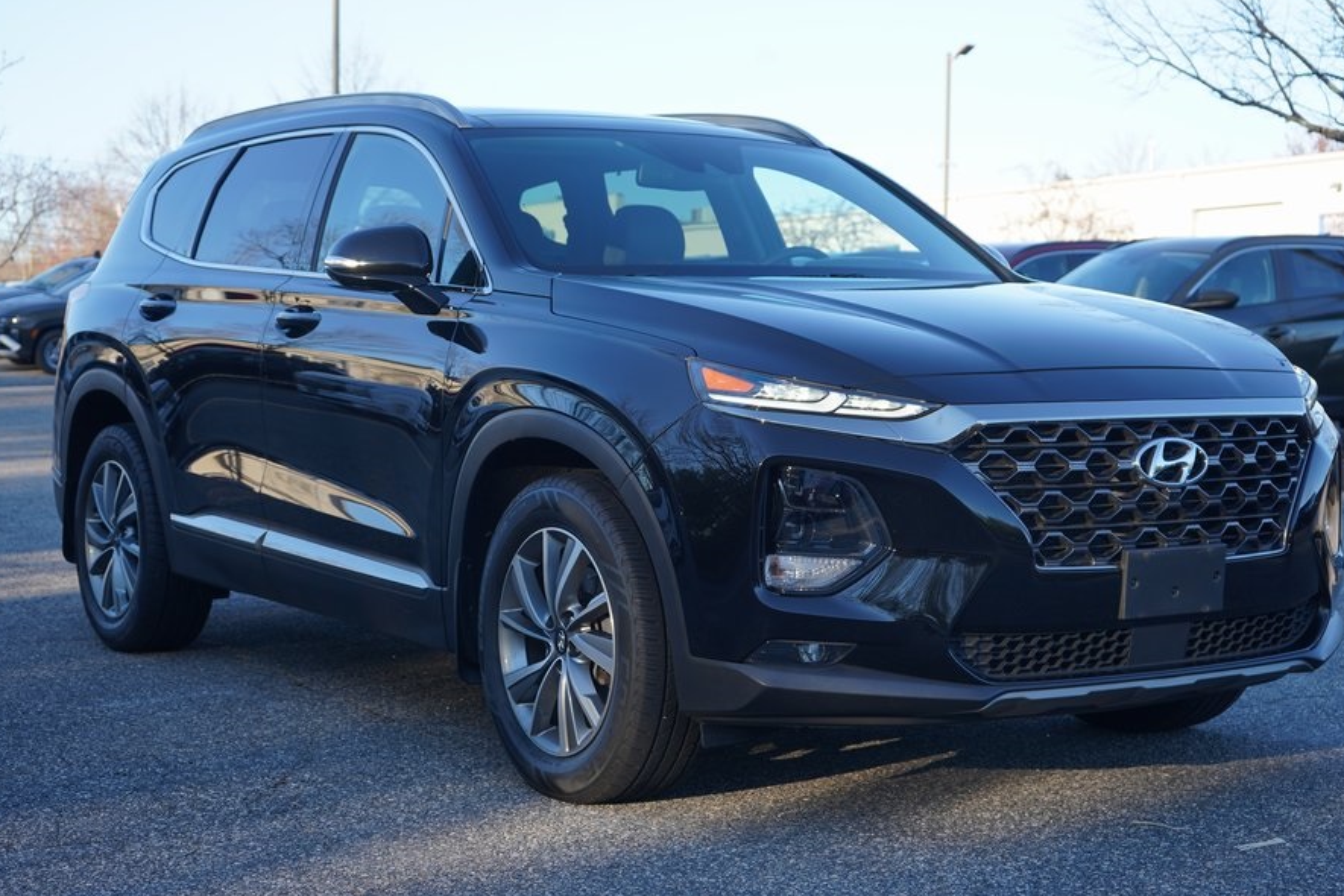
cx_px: 711
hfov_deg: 33.9
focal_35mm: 59
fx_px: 2202
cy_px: 405
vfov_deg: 23.0
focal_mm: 51
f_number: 5
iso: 100
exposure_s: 1/125
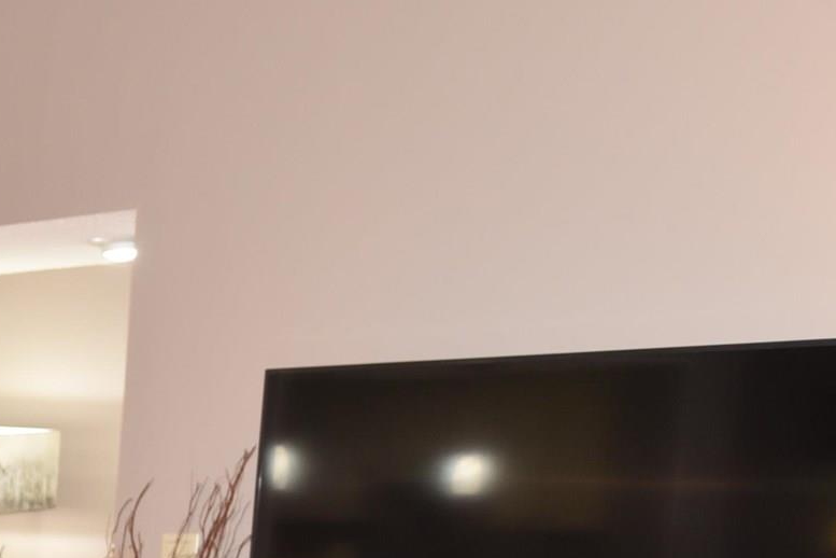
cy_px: 759
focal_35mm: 87
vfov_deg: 14.9
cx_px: -739
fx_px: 2020
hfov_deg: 17.8
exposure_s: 1/60
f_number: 3.5
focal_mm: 22
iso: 800
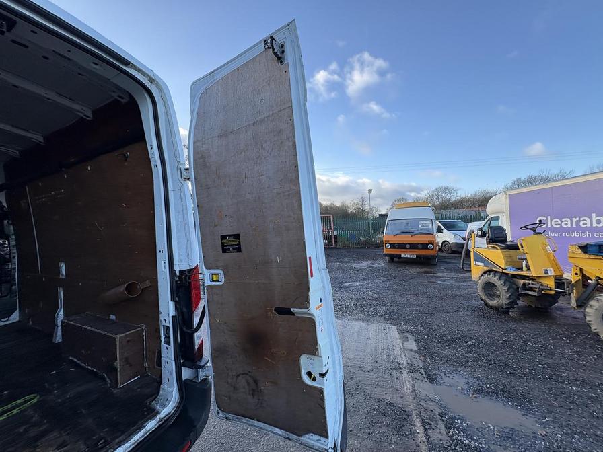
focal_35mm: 14
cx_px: 302
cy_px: 226
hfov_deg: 102.1
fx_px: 244
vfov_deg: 85.7
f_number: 2.2
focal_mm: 2.22
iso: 50
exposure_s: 1/290
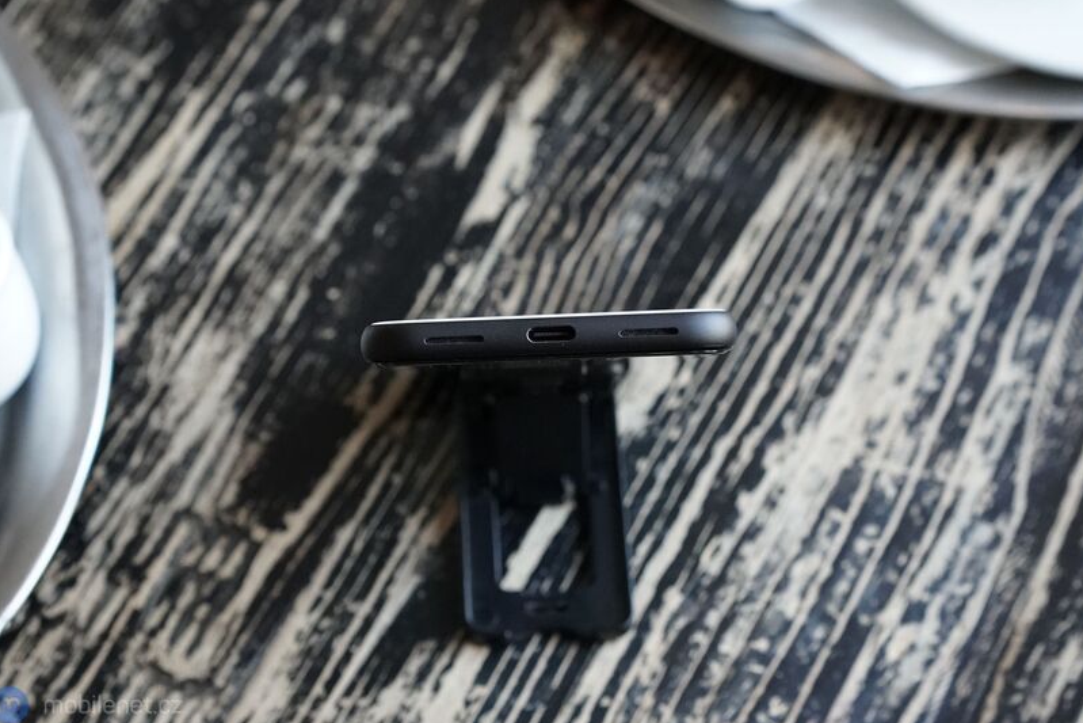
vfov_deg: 23.8
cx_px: 535
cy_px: 366
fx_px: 1715
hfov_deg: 35.0
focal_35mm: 57
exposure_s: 1/250
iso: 6400
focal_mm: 55
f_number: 5.6
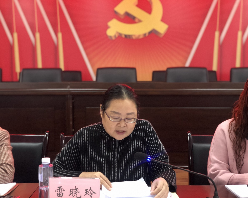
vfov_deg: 27.6
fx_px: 404
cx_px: 117
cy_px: 99
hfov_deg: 34.1
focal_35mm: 55
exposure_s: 1/8
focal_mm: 6
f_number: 2.4
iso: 160
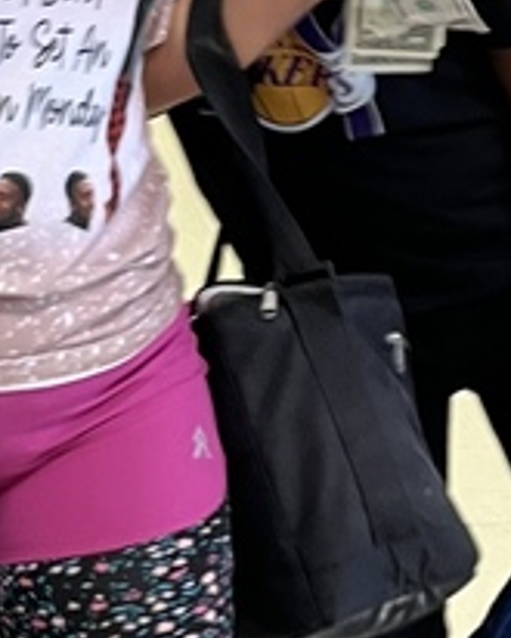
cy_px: 260
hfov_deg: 12.2
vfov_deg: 15.3
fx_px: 2380
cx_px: 121
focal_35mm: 126
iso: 100
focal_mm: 5.1
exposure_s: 1/60
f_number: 1.6
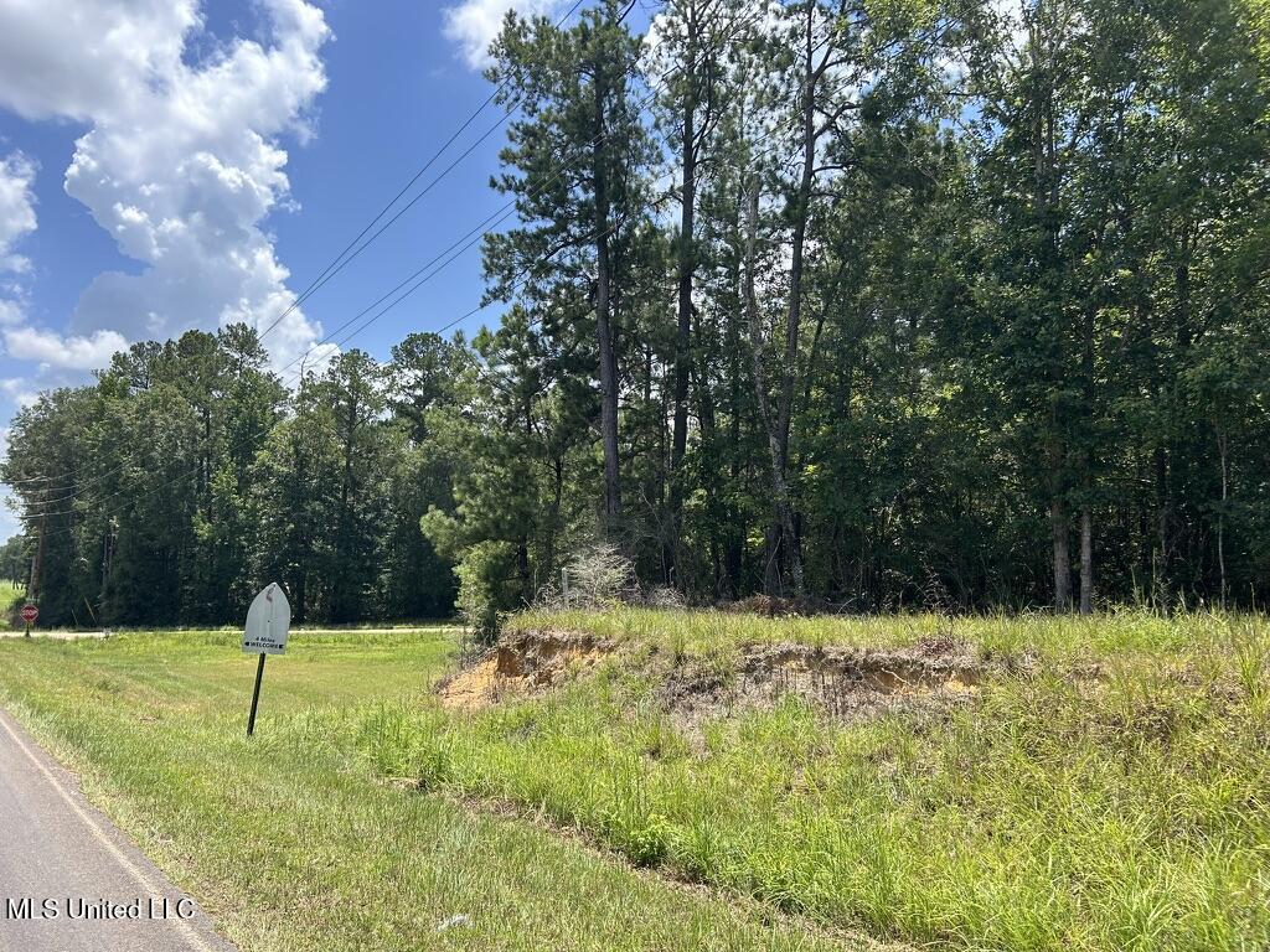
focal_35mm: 26
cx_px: 635
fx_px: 954
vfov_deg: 53.1
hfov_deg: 67.3
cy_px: 476
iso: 50
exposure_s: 1/1972
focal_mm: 5.7
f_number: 1.5
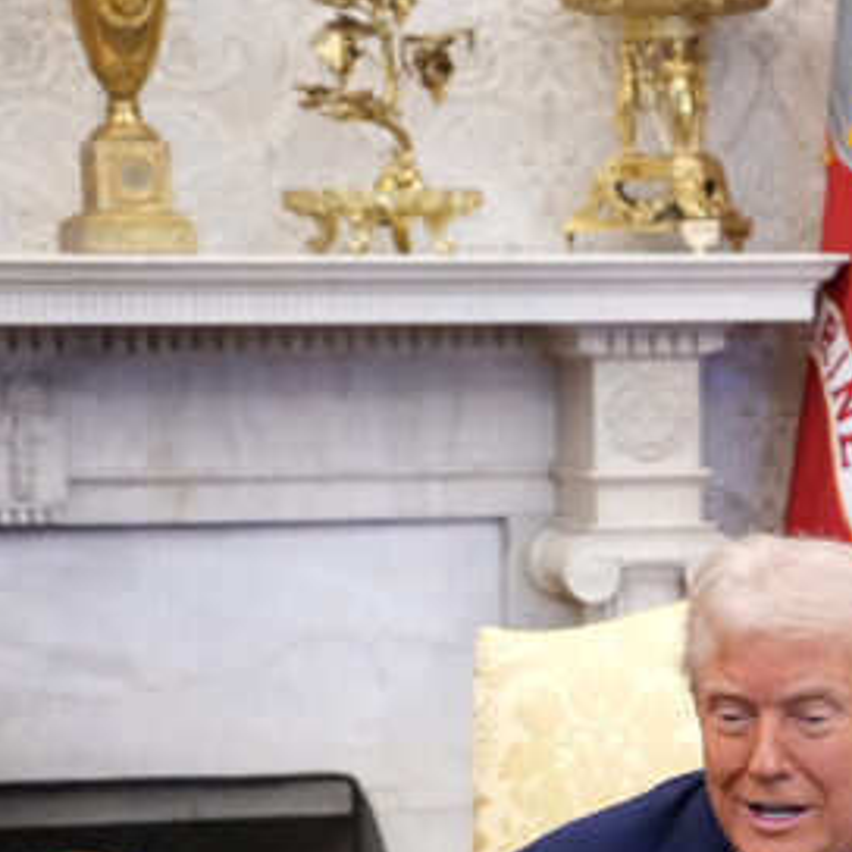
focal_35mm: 189
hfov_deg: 9.1
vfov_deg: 9.2
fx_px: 5263
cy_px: 935
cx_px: 999
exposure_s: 1/800
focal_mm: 59
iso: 4000
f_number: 2.8
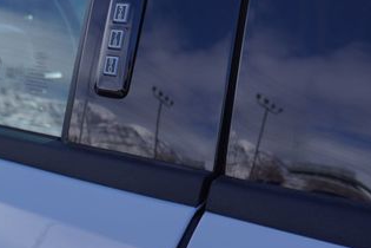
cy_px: 26
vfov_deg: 21.8
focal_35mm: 61
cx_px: 99
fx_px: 629
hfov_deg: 32.3
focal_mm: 20
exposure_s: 1/320
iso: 100
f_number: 5.6
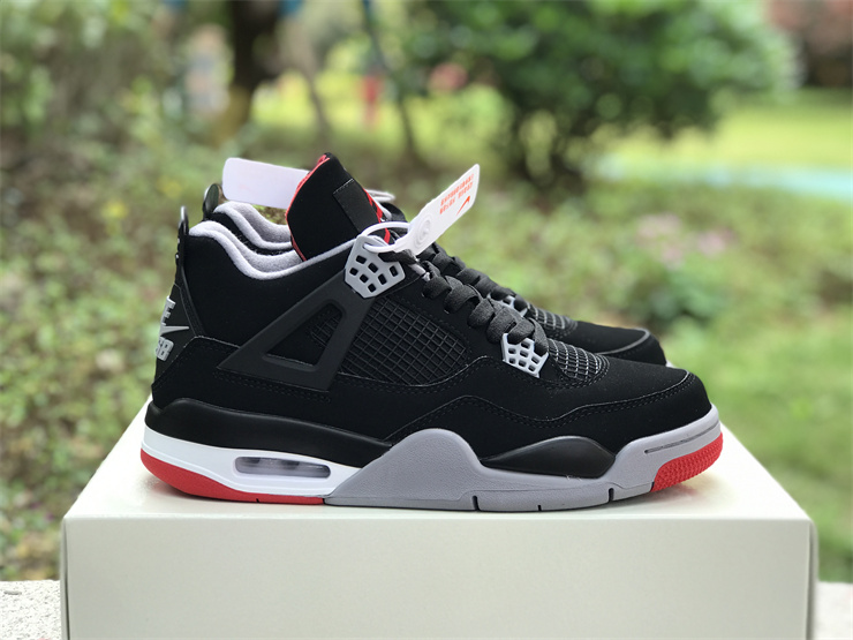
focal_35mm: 57
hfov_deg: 33.8
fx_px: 1405
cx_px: 426
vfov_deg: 25.7
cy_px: 320
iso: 20
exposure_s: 1/106
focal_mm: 6.6
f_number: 2.8
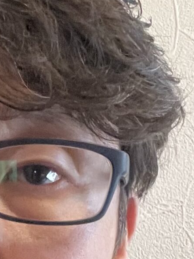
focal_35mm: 130
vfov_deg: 14.8
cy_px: 278
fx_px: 972
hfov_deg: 11.2
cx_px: -25
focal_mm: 2.71
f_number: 2.2
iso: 640
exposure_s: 1/24
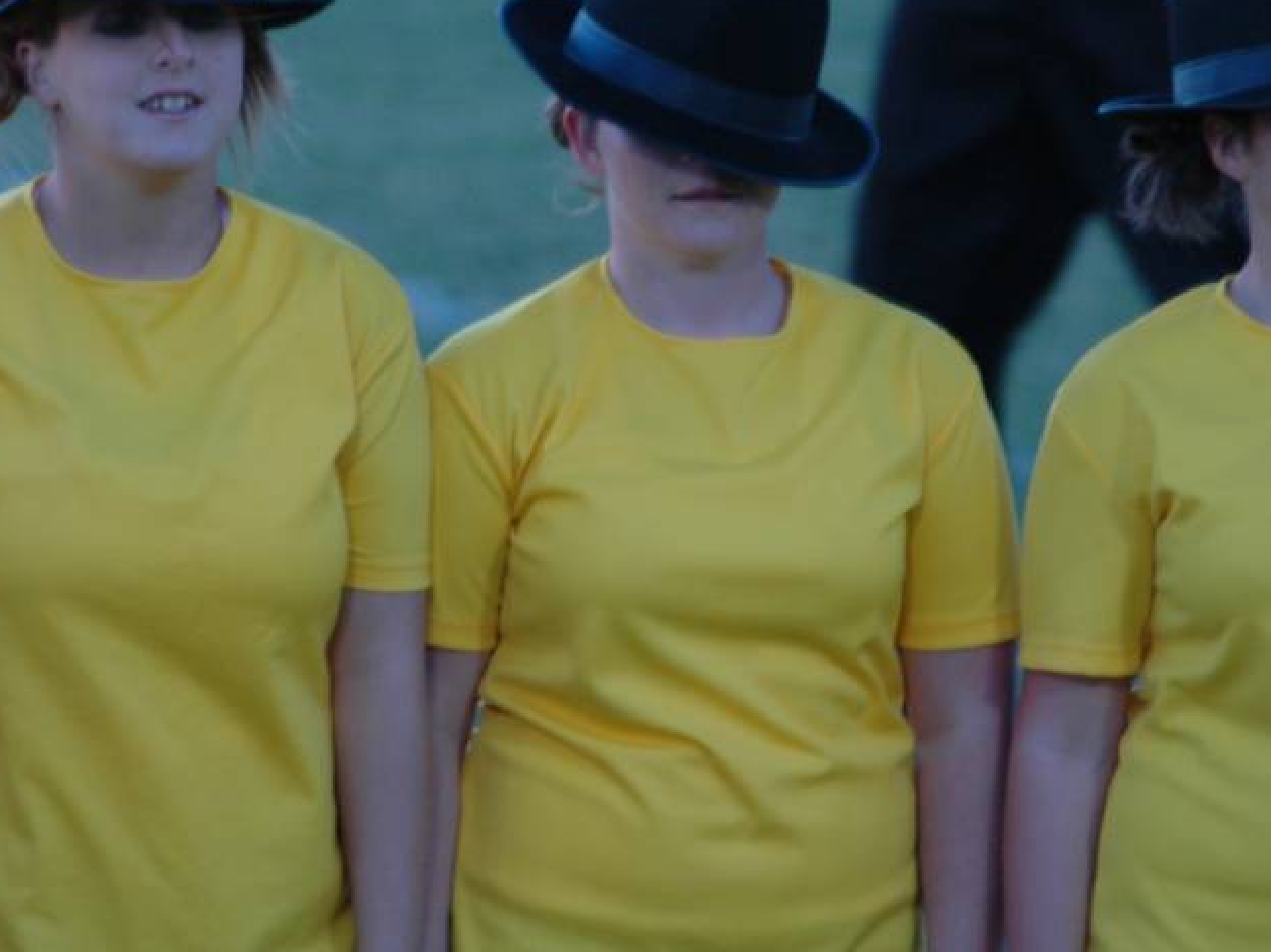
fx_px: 34764
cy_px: 292
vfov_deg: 1.6
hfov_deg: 2.1
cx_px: 628
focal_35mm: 947
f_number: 5.6
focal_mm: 400
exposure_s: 1/60
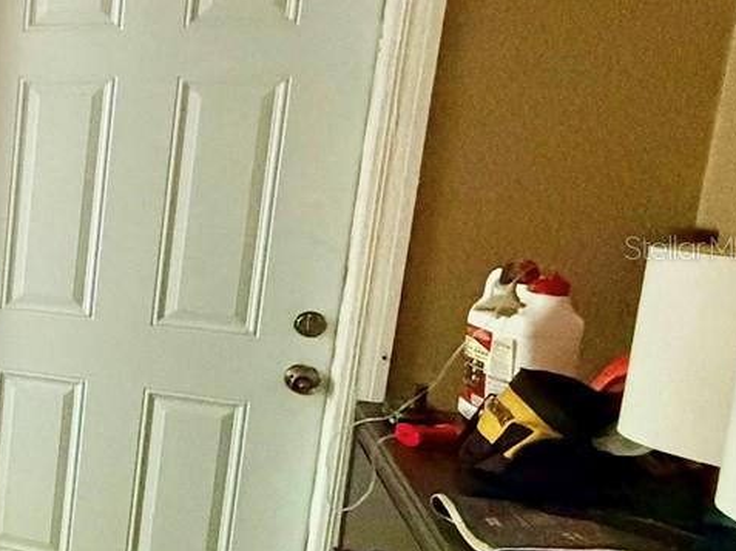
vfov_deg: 30.8
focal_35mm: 47
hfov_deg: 25.3
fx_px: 999
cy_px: 247
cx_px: -464
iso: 800
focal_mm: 2.22
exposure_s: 1/60
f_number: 2.2
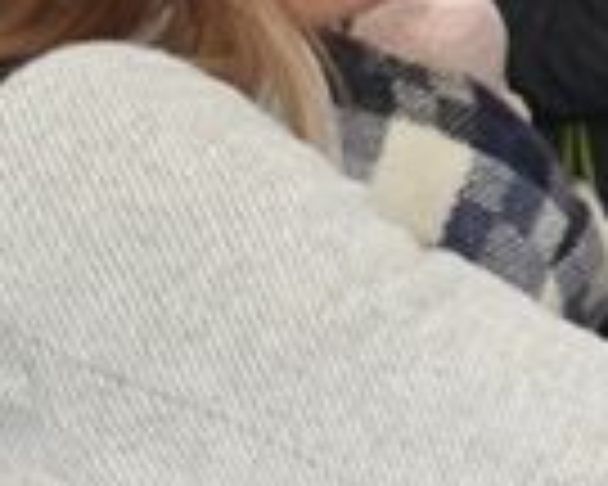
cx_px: 1351
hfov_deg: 6.9
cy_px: 20
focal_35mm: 267
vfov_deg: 5.8
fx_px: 4796
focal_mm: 25
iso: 140
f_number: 4
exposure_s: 1/60
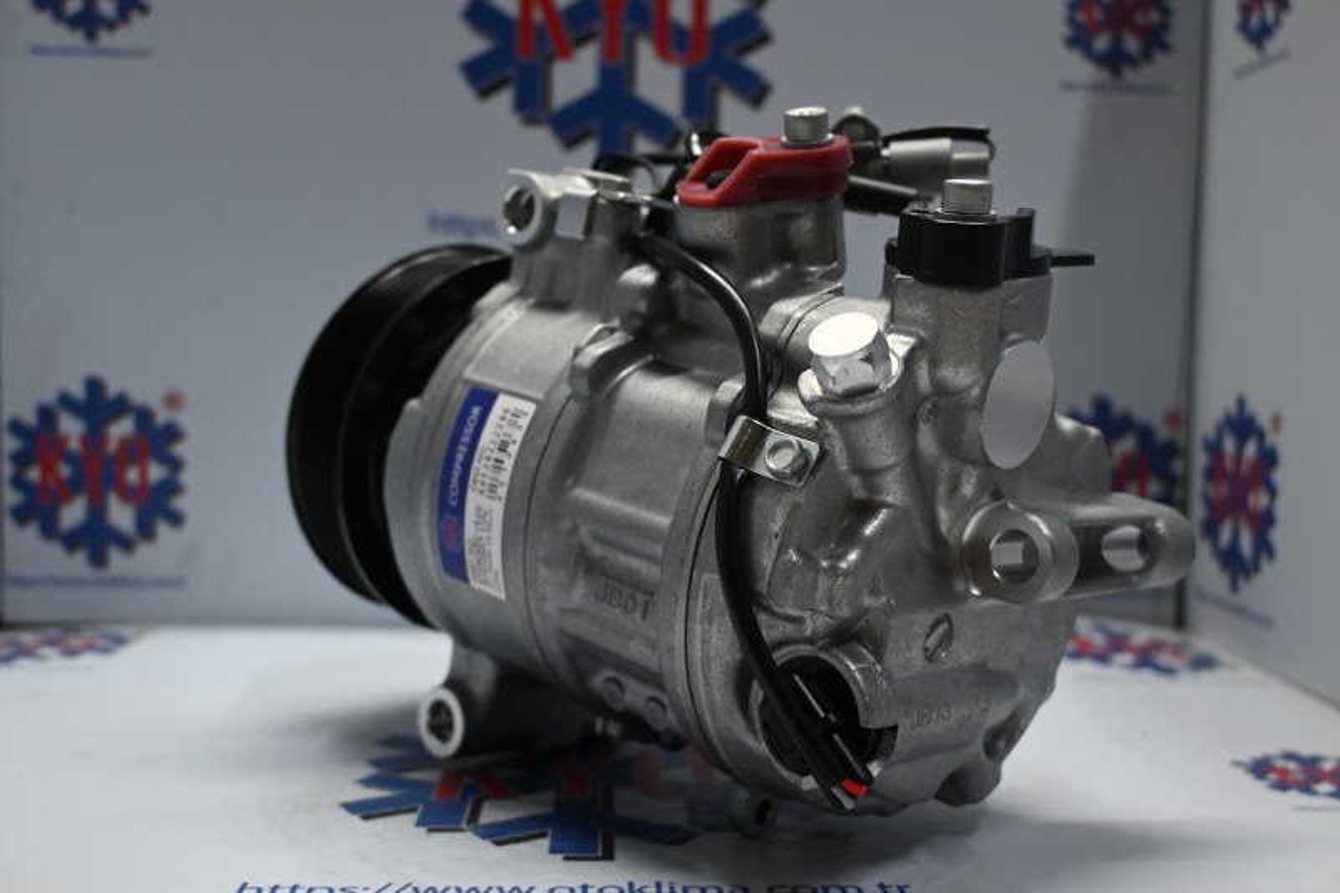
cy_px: 446
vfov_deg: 35.5
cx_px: 670
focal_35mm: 38
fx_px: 1395
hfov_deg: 51.3
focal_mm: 25
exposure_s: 1/125
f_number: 4.2
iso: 900
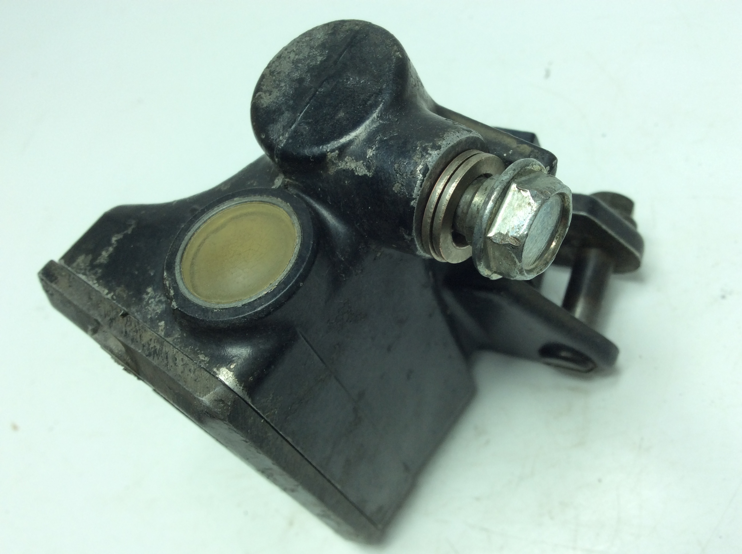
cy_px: 277
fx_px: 685
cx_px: 371
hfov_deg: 56.9
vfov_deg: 44.1
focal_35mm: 32
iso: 32
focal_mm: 3.3
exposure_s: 1/260
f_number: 2.4
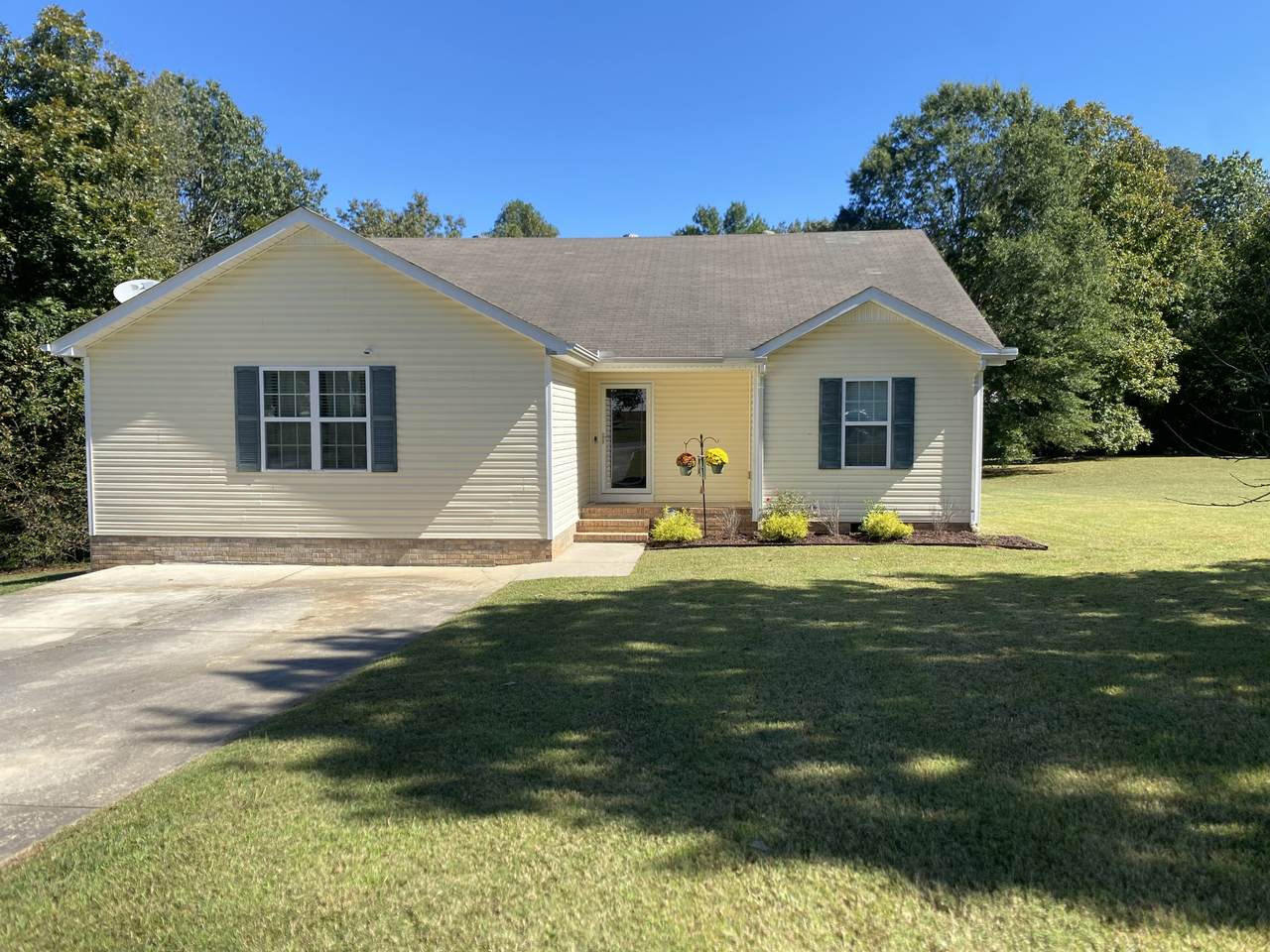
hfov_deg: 67.3
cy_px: 476
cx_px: 635
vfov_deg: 53.1
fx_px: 954
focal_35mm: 26
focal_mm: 4.25
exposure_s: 1/1754
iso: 32
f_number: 1.8
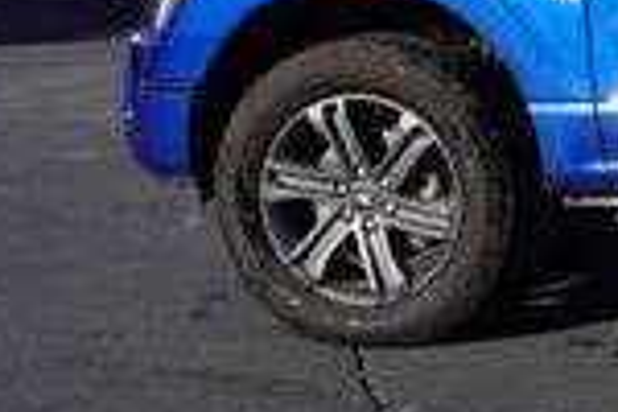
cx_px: 1261
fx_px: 2643
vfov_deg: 8.9
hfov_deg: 11.8
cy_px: 29
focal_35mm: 154
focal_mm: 24
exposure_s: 1/125
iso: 100
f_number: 10
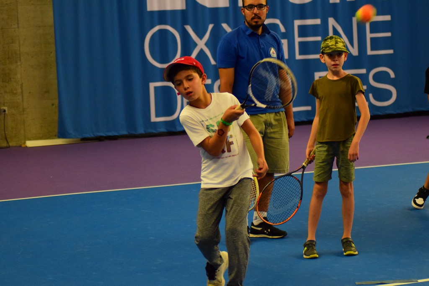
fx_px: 1251
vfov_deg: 13.0
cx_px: 214
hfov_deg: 19.5
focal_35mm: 105
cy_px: 143
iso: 3200
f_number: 4
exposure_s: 1/320
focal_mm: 70
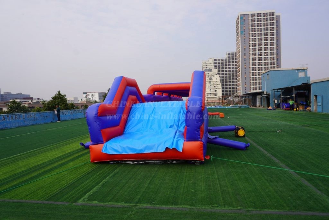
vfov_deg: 53.1
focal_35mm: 24
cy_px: 110
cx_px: 164
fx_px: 219
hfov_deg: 73.7
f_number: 9
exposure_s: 1/125
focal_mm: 16
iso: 100
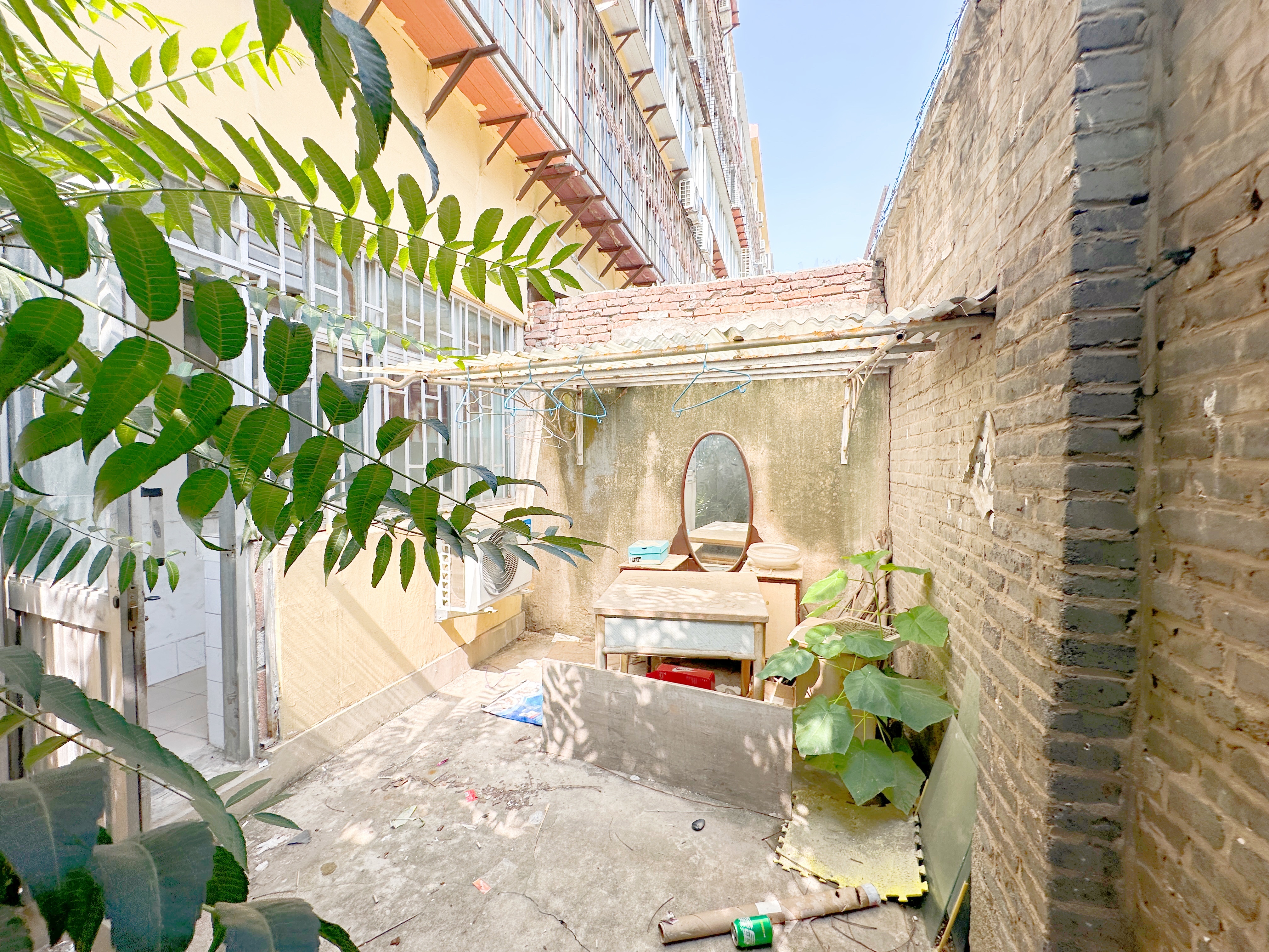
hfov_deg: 102.1
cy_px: 476
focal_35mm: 14
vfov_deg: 85.7
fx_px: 513
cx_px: 634
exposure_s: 1/390
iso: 40
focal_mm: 2.22
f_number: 2.2
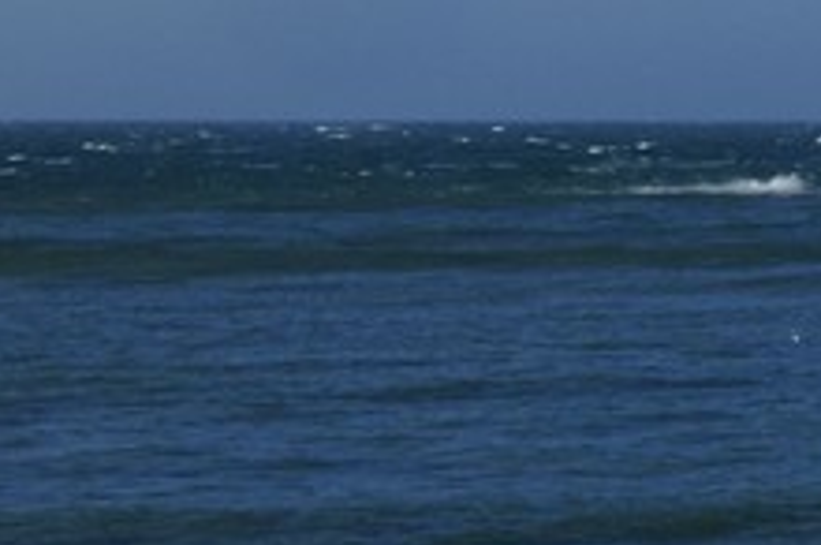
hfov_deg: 7.3
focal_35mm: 233
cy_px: 392
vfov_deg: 5.9
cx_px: 2911
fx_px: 5306
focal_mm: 32
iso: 200
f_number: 18
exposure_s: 1/125
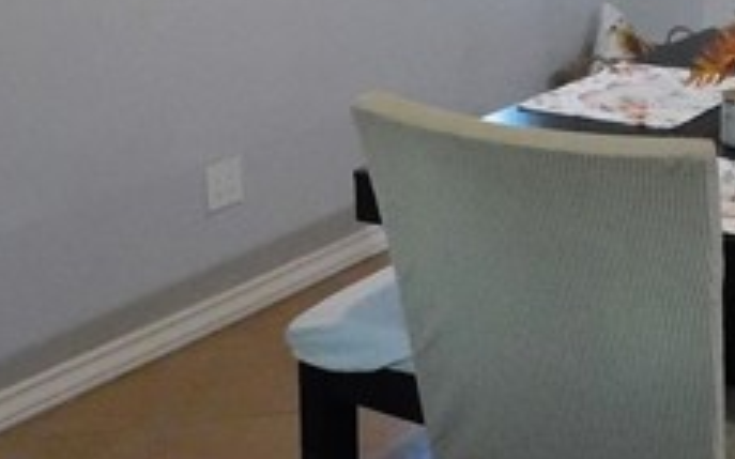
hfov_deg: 29.8
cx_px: 530
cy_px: -51
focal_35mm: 68
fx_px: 1362
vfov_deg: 18.4
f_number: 3
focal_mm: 4
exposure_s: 1/100
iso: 1600
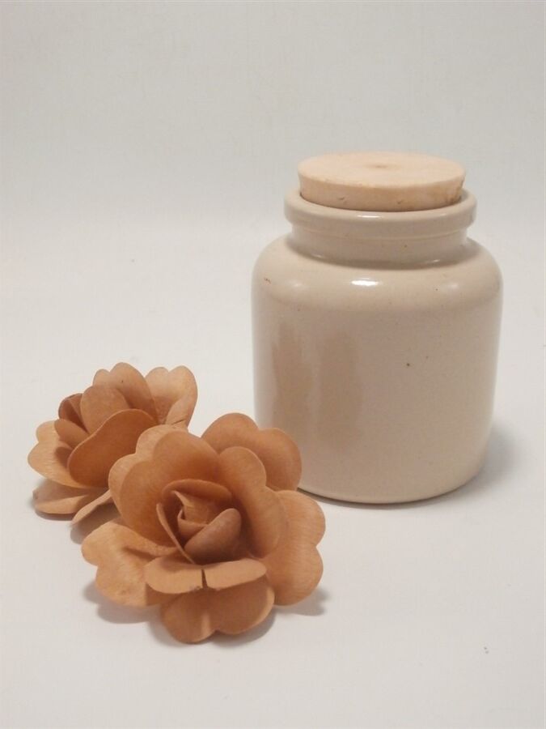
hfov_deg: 30.9
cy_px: 364
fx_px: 988
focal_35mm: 47
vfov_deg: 40.4
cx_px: 273
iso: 800
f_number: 4.2
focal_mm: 8.29
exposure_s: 1/400
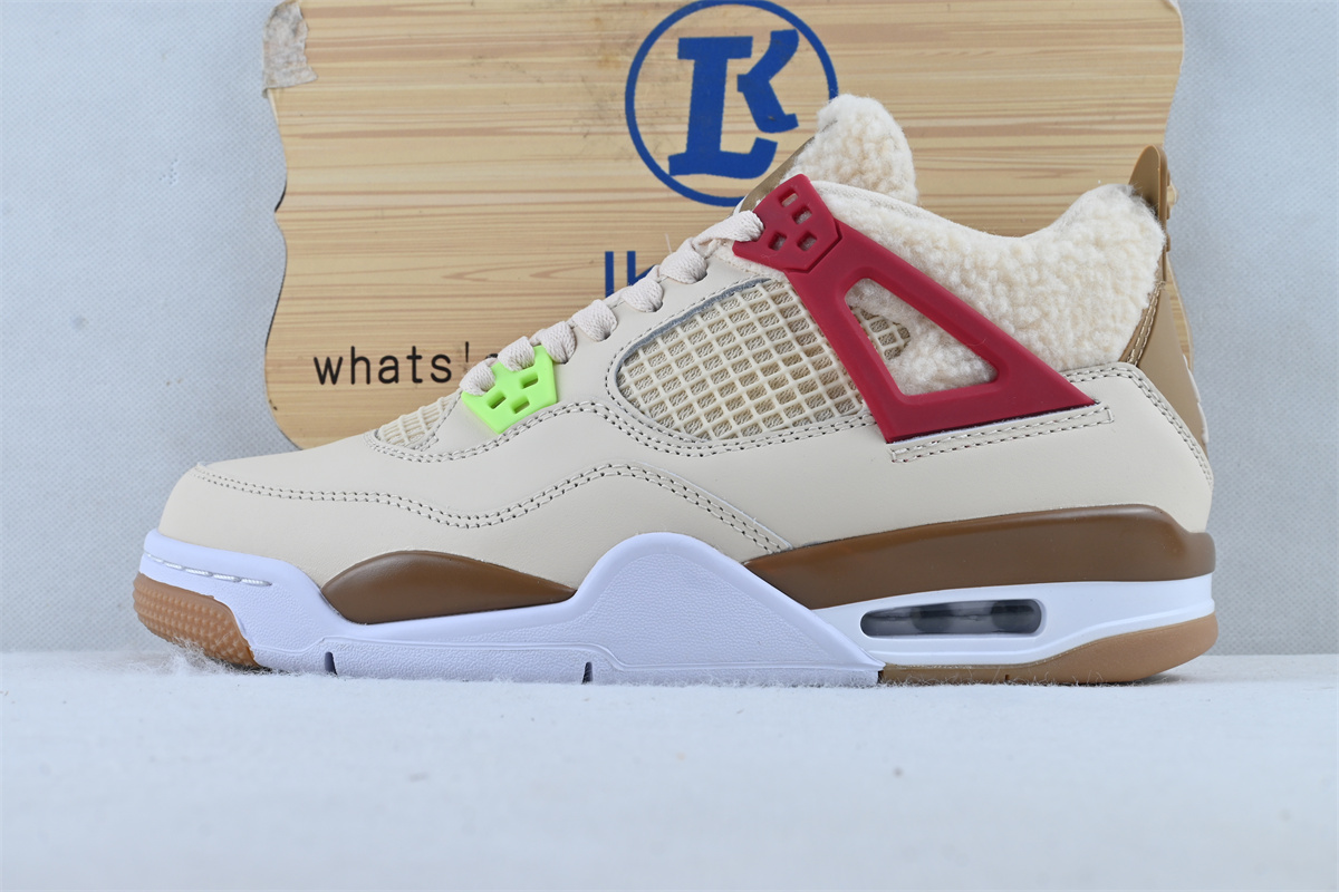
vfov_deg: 25.8
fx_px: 1953
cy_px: 446
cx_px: 670
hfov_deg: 37.9
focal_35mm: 52
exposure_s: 1/20
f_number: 10
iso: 100
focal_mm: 35
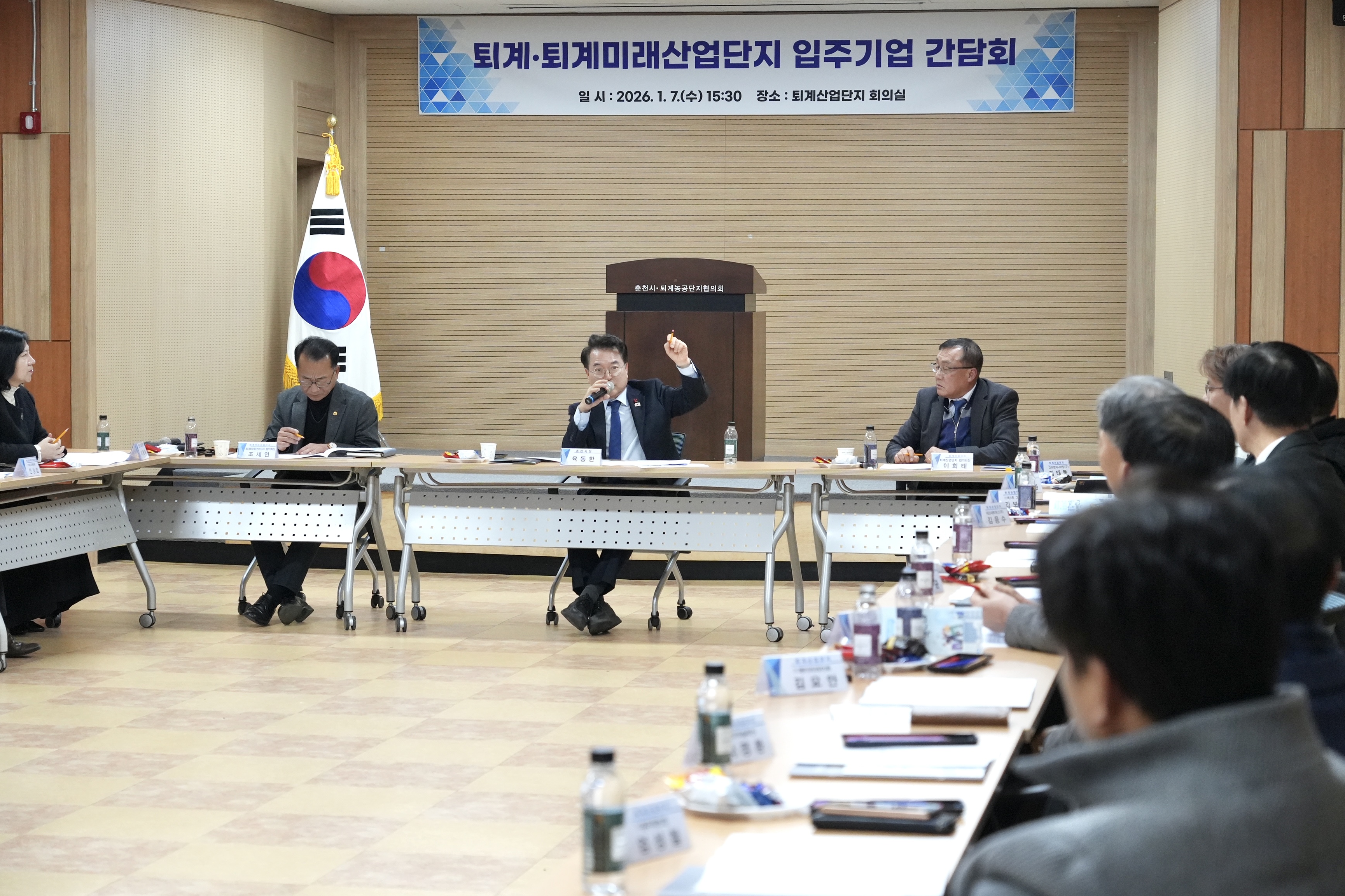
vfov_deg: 17.5
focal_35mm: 78
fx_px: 2914
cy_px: 447
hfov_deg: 26.0
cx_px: 668
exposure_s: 1/160
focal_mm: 77
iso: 5000
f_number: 5
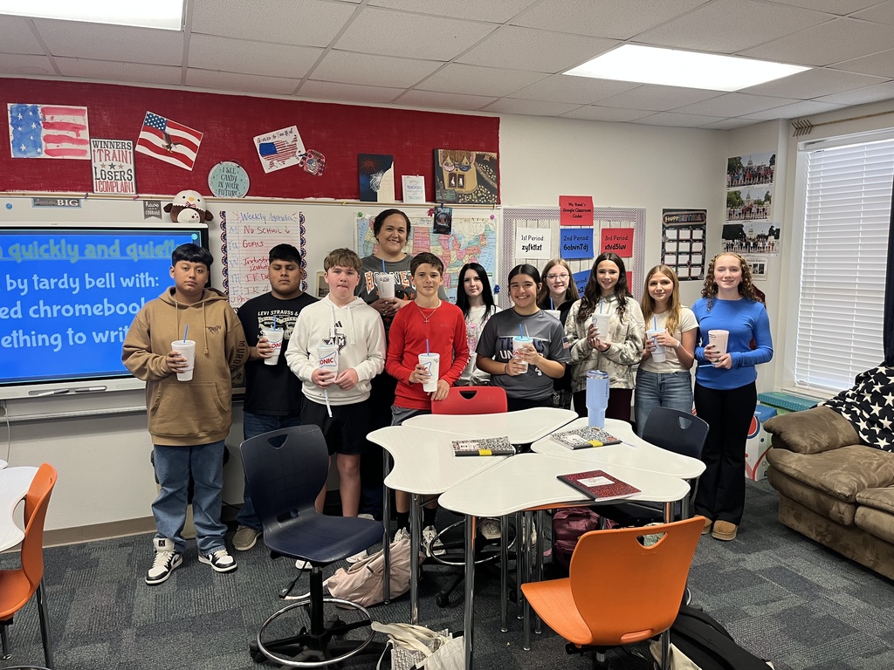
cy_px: 335
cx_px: 447
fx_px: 671
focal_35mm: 26
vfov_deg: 53.1
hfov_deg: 67.3
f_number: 1.6
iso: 125
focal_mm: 5.1
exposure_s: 1/60
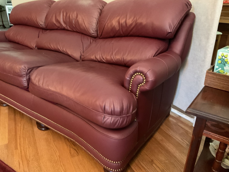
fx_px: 192
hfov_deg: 61.7
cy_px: 86
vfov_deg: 48.2
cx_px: 114
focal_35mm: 29
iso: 500
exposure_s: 1/24
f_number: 1.8
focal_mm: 3
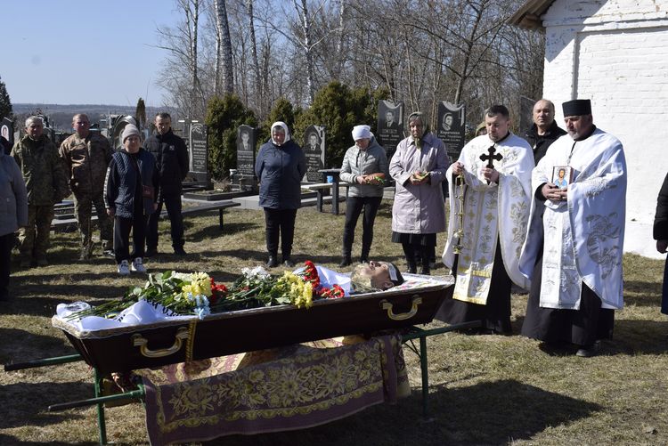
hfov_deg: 47.9
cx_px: 334
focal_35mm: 40
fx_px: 752
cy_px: 223
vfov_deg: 33.1
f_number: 10
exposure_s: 1/400
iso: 200
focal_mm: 27
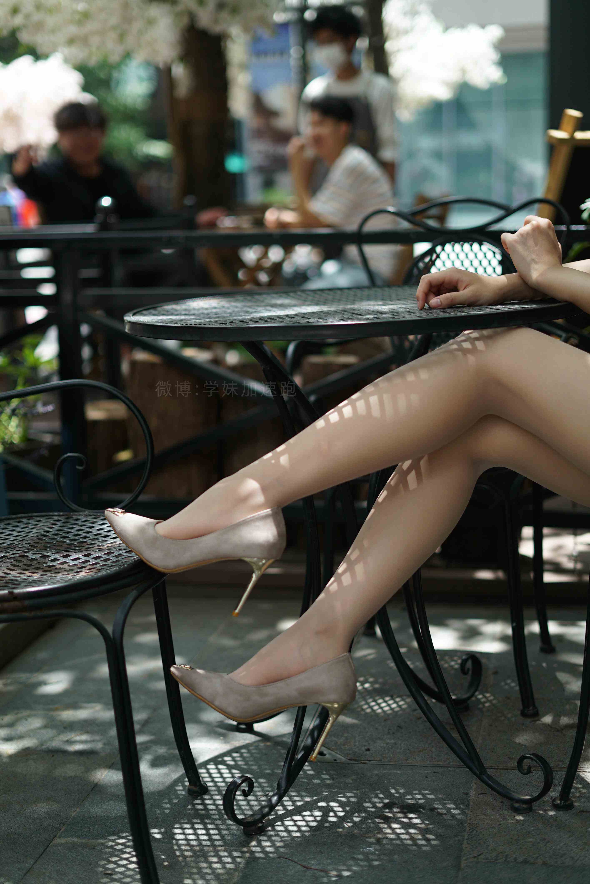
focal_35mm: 50
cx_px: 295
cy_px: 442
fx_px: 1227
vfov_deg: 39.6
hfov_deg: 27.0
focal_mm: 50
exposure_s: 1/1250
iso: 200
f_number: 1.8
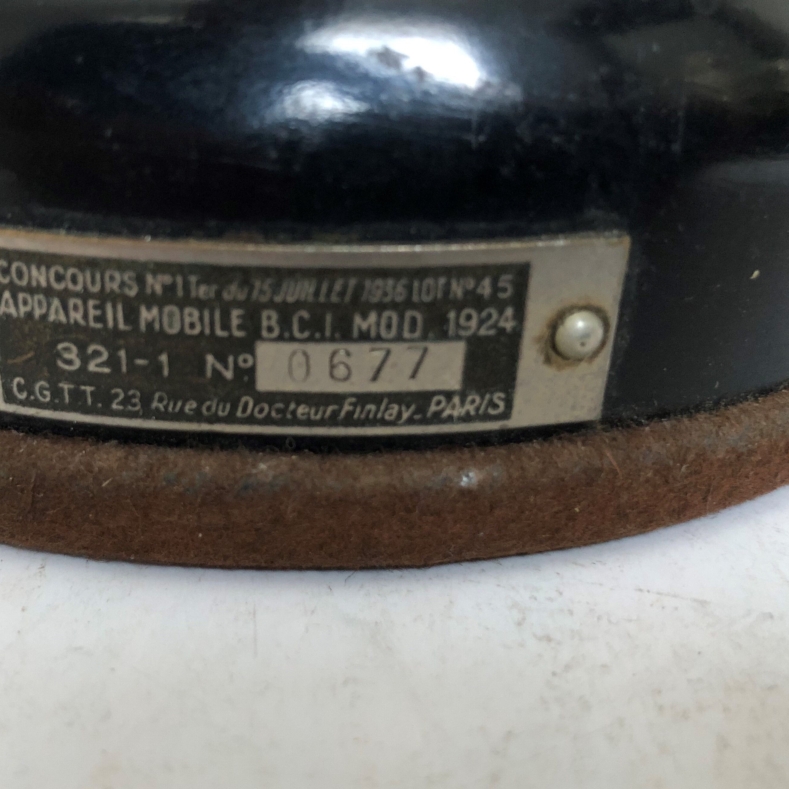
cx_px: 314
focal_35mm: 38
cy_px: 412
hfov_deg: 43.6
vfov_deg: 43.8
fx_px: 980
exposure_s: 1/4
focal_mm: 3.99
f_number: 1.8
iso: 100
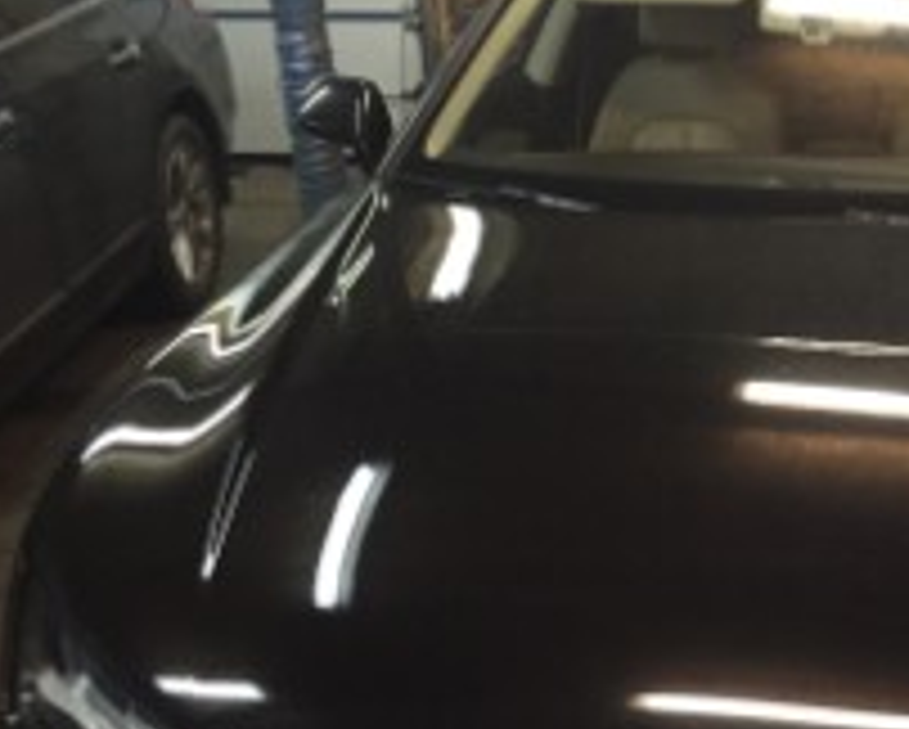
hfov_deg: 32.0
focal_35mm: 56
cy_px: 324
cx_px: 806
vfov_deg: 27.2
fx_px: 1508
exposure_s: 1/33
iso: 250
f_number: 2.2
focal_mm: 4.15
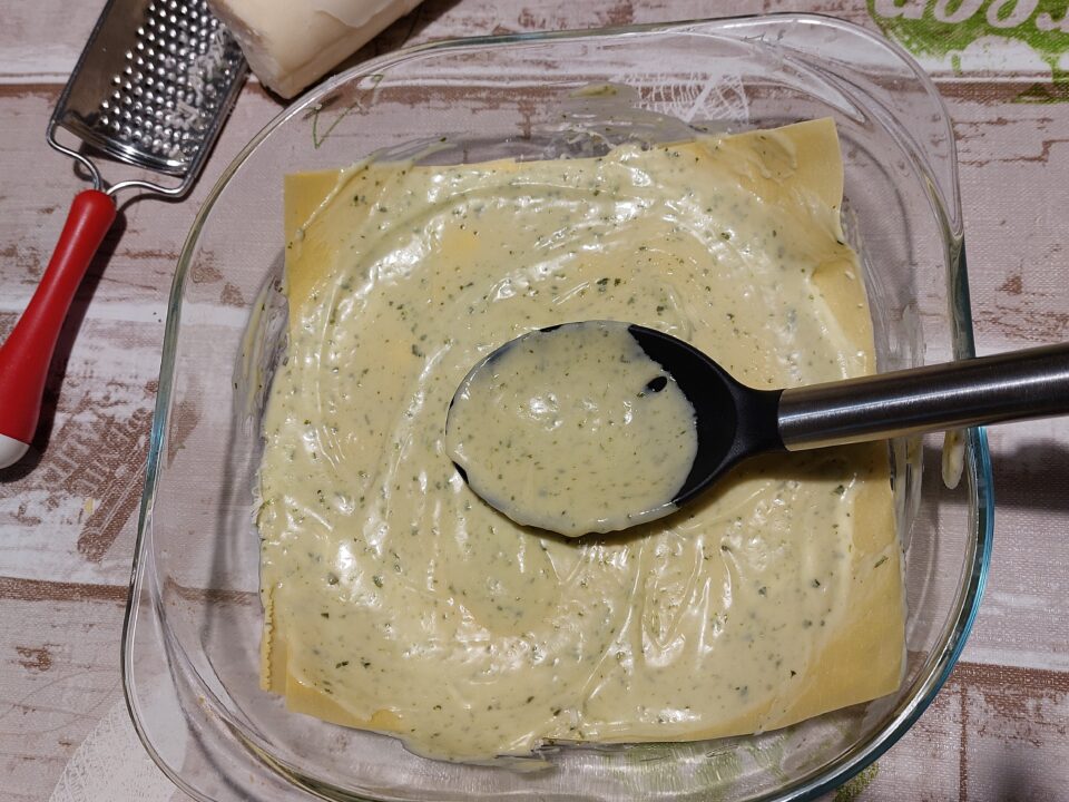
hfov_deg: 71.6
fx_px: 741
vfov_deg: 56.8
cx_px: 534
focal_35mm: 24
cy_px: 401
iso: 100
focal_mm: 5.23
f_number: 1.8
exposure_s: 1/50
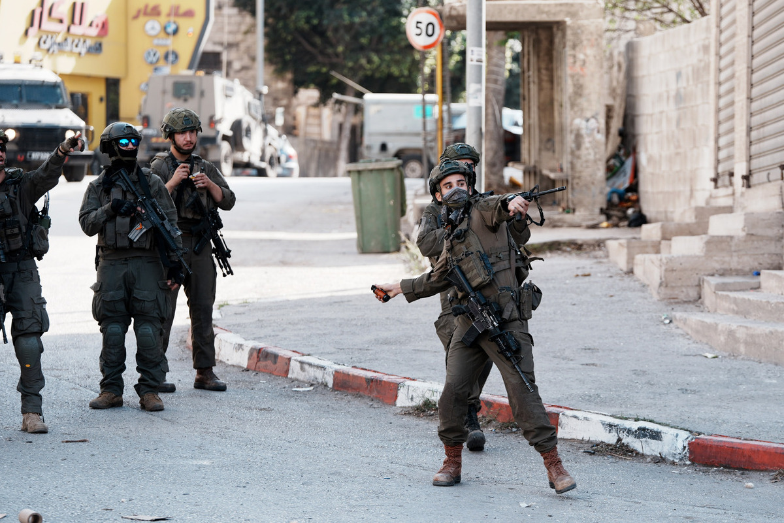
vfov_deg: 8.7
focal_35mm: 158
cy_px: 262
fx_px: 3441
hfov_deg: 13.0
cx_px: 392
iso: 250
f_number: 4.5
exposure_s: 1/400
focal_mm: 158
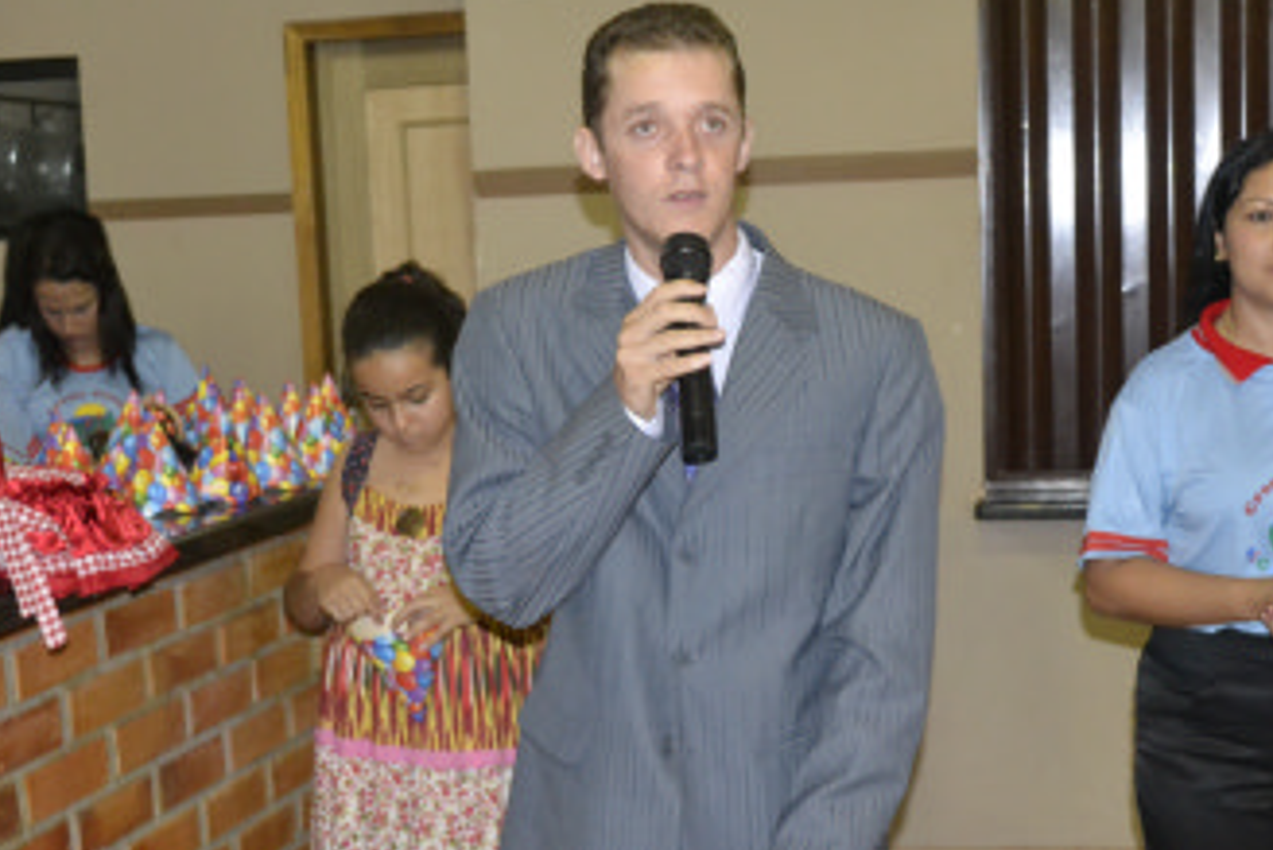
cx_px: 695
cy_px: 530
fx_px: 2264
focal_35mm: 64
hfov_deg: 31.4
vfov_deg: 21.2
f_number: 4
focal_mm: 28
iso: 3200
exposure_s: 1/60
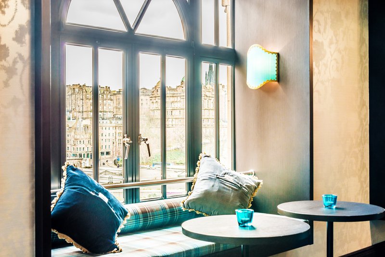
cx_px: 192
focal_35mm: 50
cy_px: 128
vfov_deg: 27.0
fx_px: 535
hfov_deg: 39.6
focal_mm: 50
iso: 100
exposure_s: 1/8
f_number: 11
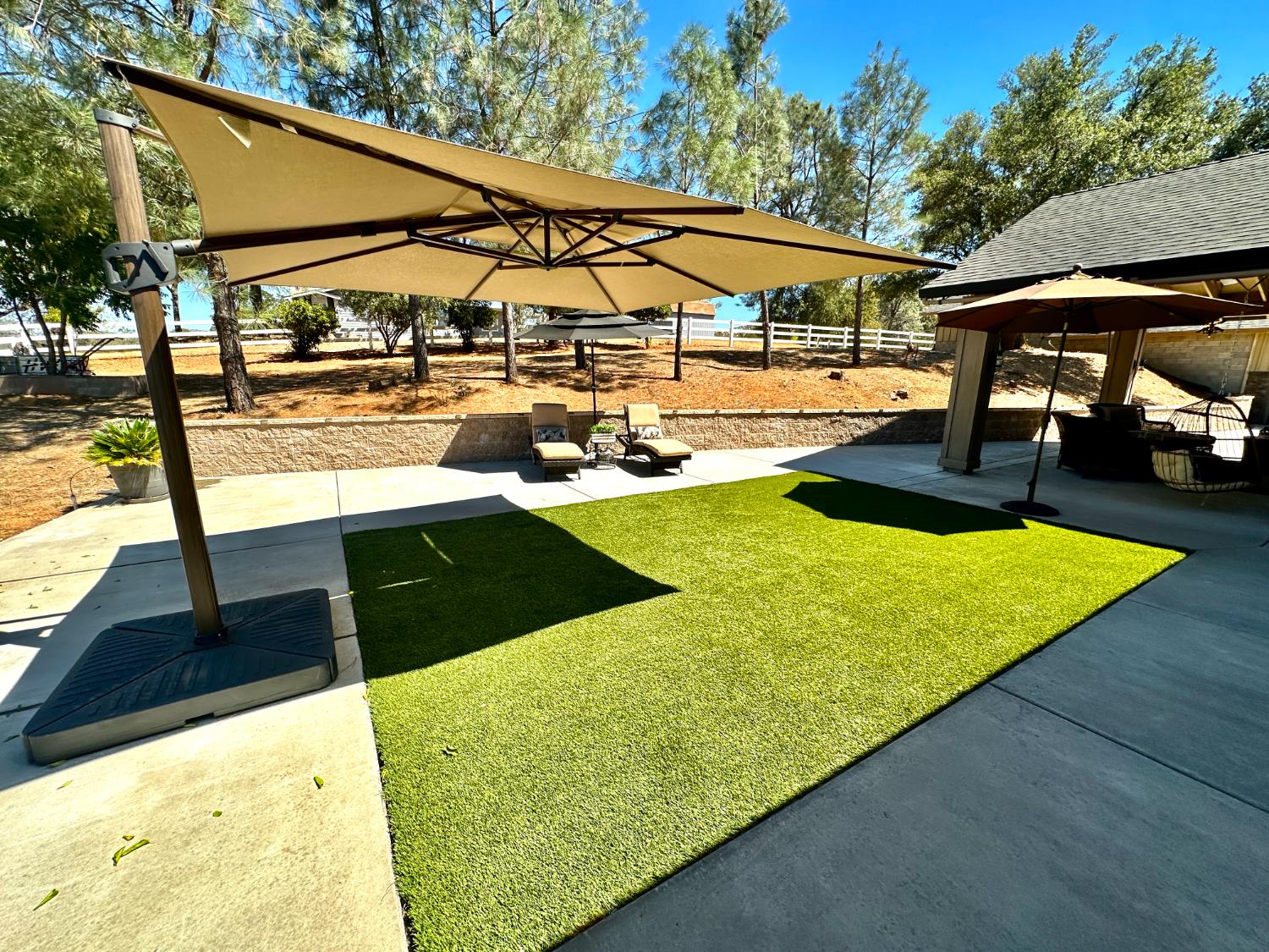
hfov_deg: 102.1
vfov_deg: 85.7
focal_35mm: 14
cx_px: 634
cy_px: 476
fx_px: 513
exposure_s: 1/1208
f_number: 2.2
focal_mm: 2.22
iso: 40
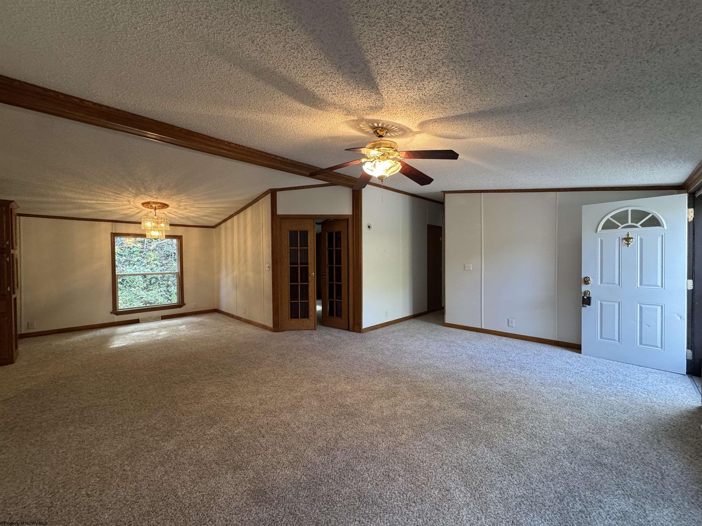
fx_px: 284
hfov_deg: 102.1
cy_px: 263
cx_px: 351
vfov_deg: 85.7
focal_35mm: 14
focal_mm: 2.22
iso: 250
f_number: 2.2
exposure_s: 1/60
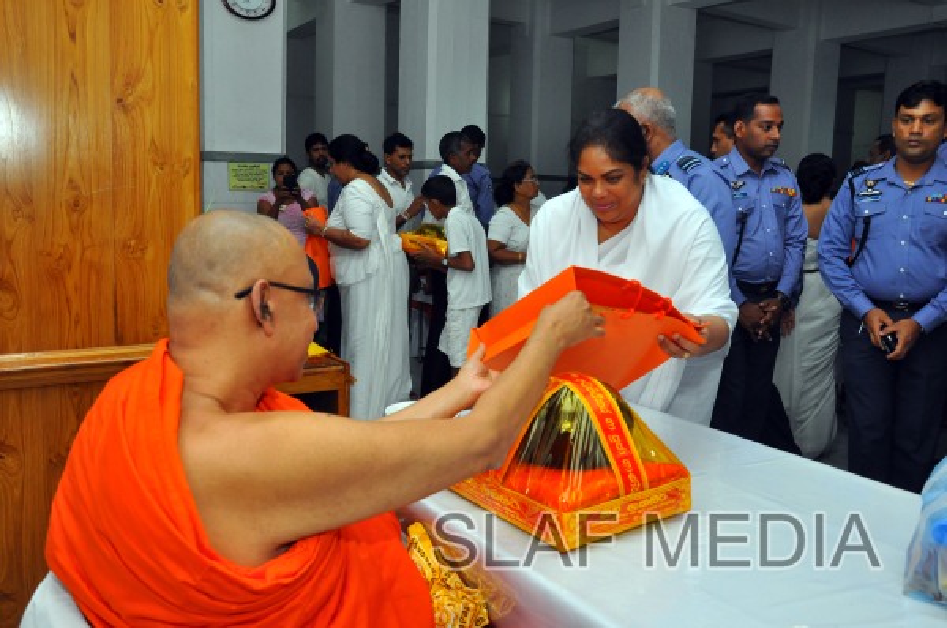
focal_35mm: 32
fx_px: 827
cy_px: 314
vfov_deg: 41.6
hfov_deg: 59.6
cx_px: 474
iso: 1000
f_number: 8
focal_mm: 21
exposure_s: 1/160
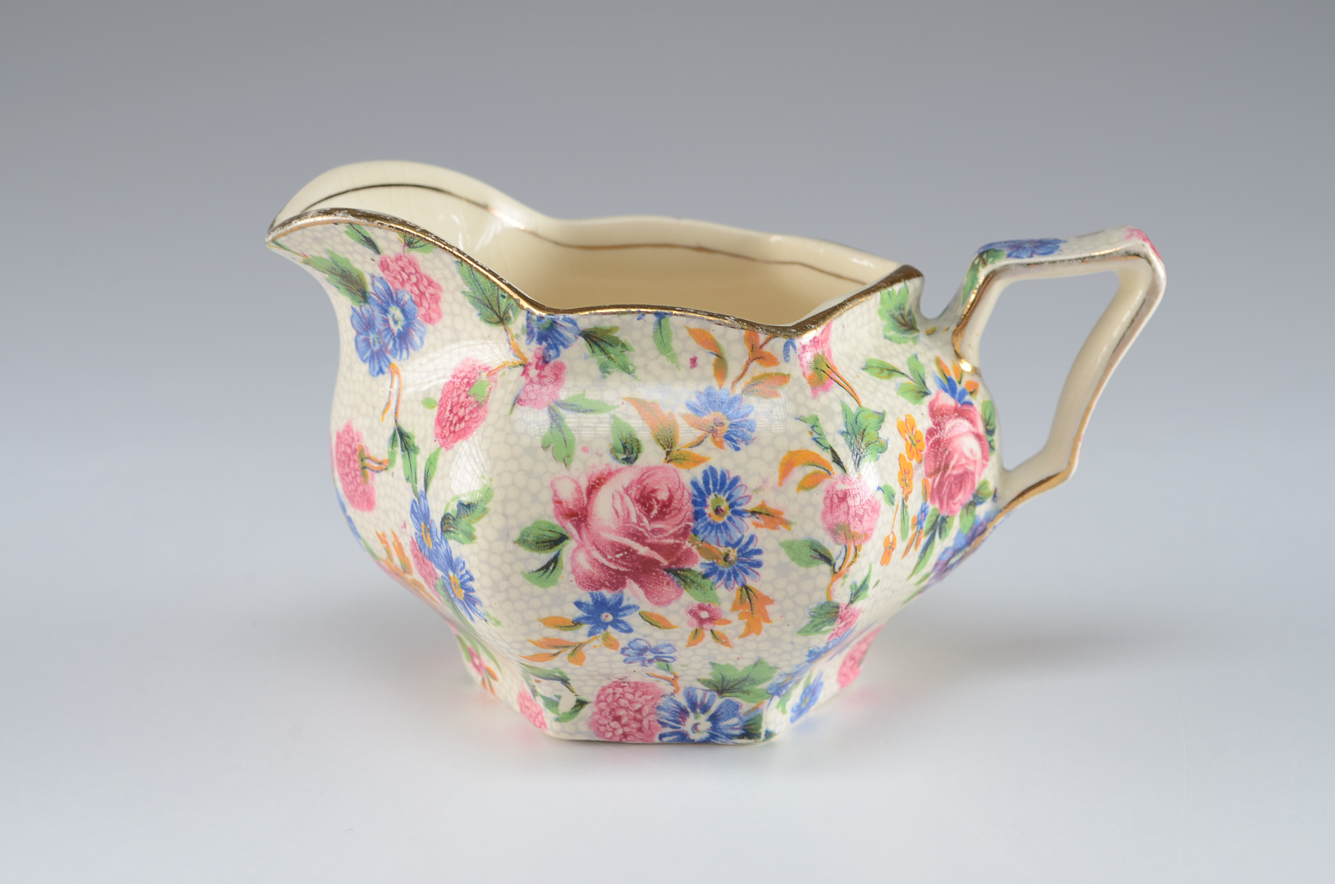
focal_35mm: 78
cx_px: 668
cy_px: 442
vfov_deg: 17.4
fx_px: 2887
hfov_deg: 26.0
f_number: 11
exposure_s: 1/80
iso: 100
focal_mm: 52
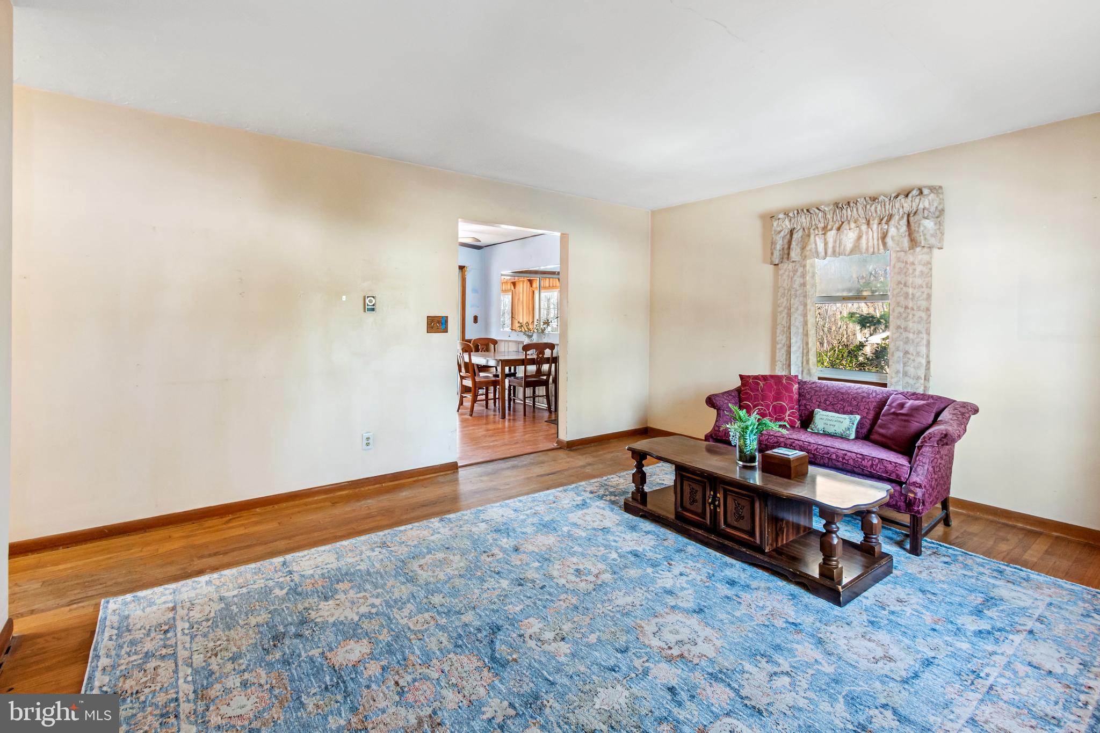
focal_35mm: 15
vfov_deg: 77.3
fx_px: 458
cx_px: 550
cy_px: 366
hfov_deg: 100.4
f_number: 9
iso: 400
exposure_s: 1/4
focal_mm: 10
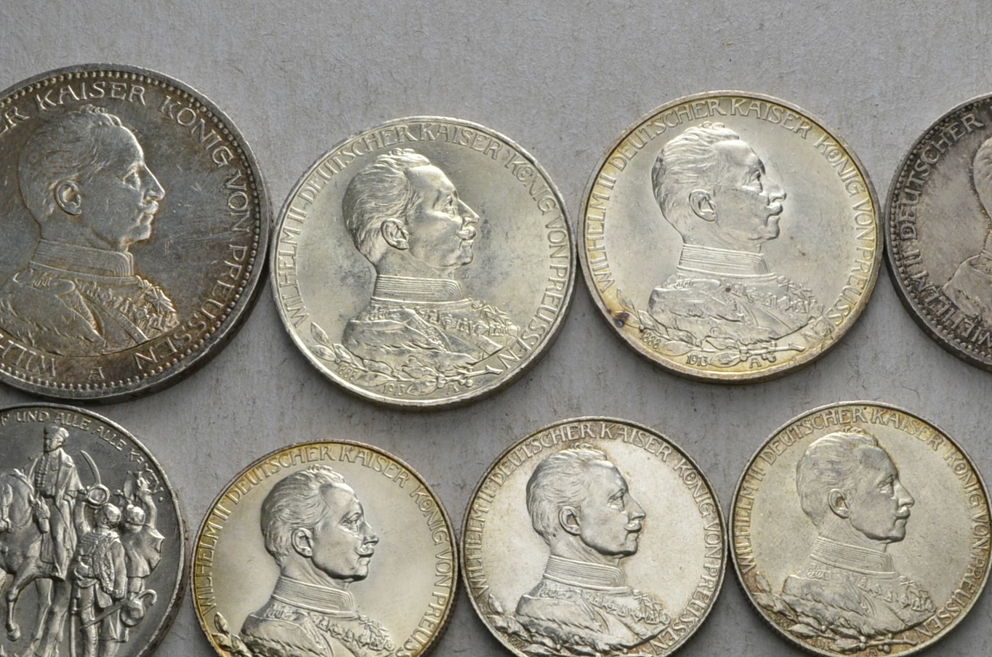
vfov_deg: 20.5
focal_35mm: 65
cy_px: 543
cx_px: 689
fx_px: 1787
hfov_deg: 30.7
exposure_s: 1/200
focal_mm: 24
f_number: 14
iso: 400
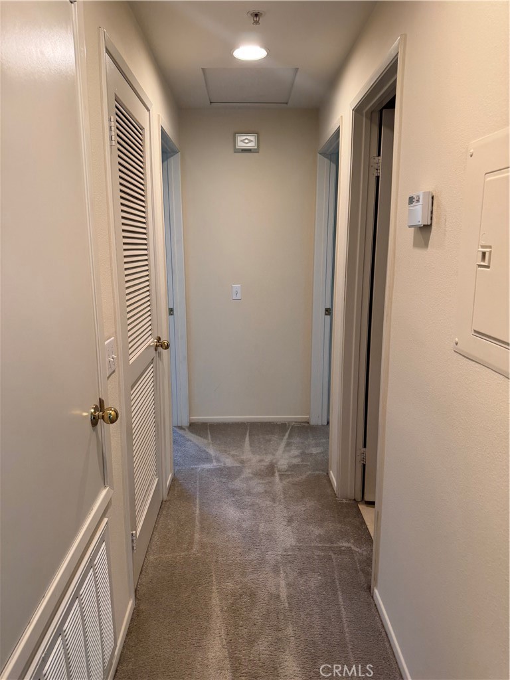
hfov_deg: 56.8
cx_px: 255
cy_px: 340
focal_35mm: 24
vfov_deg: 71.6
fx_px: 471
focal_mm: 6.76
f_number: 1.78
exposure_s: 1/120
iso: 125
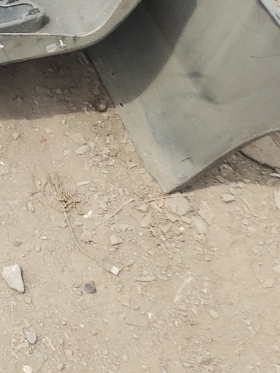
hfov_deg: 12.3
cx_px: -379
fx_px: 1046
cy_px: -61
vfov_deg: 19.2
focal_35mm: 97
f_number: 1.5
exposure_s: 1/1429
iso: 50
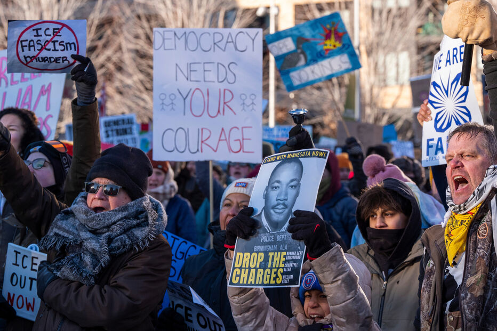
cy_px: 166
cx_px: 248
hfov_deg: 16.4
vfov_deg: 11.0
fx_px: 1725
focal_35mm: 125
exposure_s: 1/800
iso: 1000
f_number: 8
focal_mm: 125
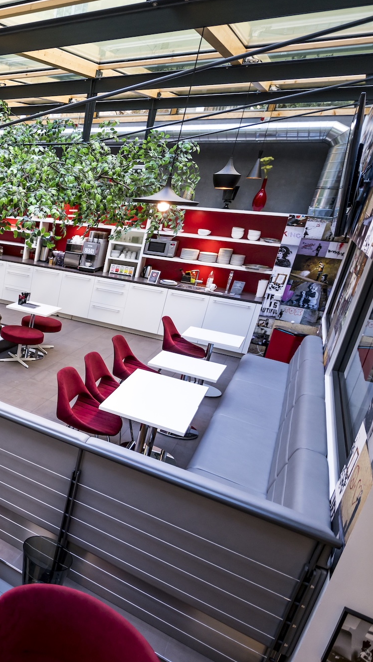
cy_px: 330
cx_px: -119
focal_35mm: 27
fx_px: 474
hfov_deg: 32.0
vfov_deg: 69.8
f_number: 2.8
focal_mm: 17
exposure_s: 1/200
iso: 500
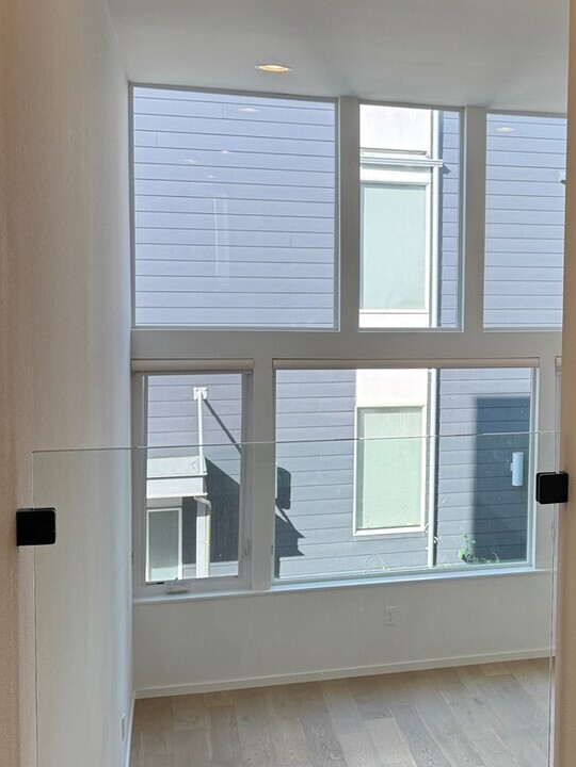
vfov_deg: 39.6
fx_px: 1065
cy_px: 341
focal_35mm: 48
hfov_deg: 29.0
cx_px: 524
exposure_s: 1/339
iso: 100
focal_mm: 6.76
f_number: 1.78
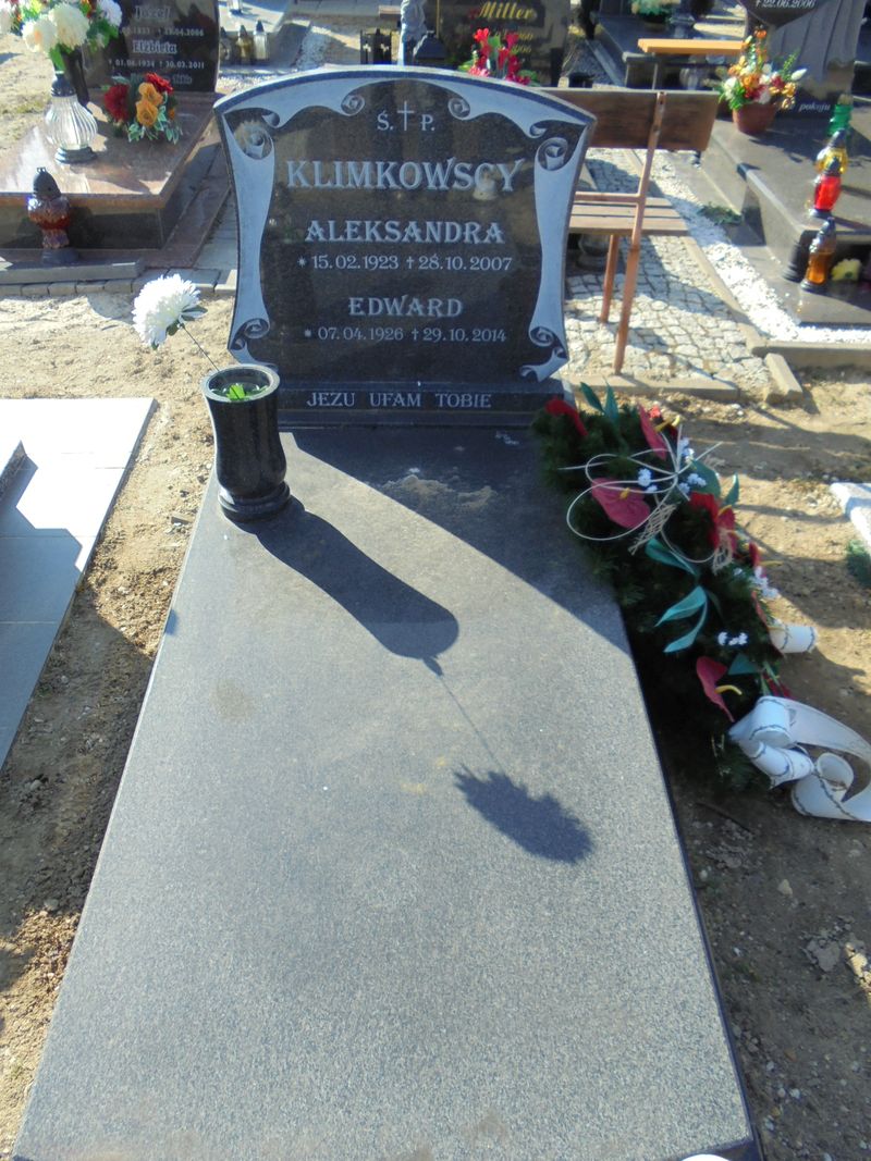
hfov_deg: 53.1
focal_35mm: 26
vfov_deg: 67.3
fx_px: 872
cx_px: 436
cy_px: 580
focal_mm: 4.6
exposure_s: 1/400
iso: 100
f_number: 3.5
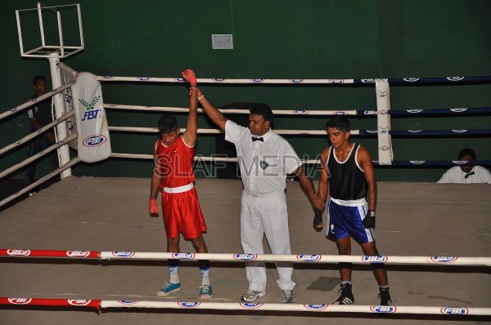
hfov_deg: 18.2
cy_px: 162
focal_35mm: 112
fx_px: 1532
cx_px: 246
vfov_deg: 12.1
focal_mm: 75
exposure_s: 1/60
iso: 200
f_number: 5.6
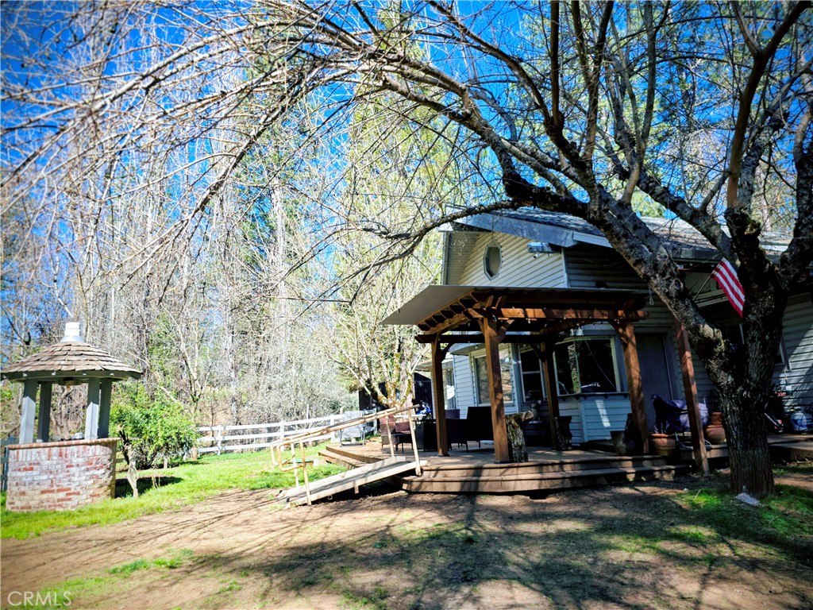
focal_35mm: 23
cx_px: 406
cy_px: 305
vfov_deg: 58.9
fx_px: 540
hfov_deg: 73.9
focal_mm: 6.25
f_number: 1.7
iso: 80
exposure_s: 1/1714
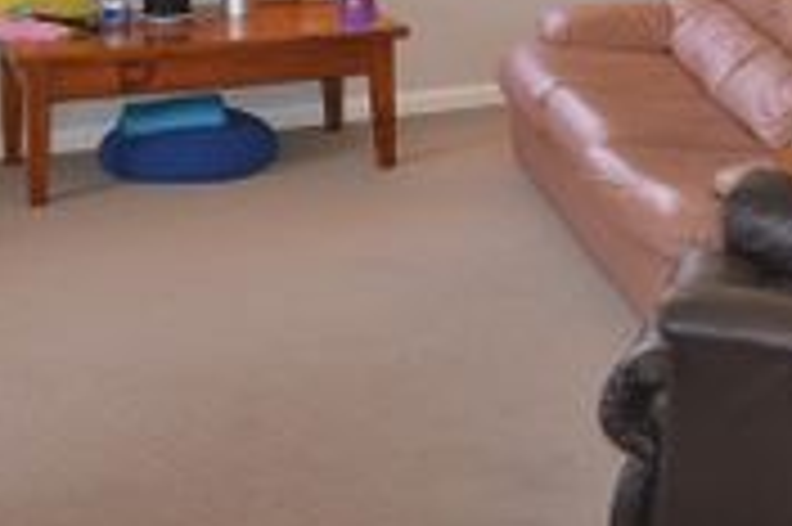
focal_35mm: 80
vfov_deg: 16.4
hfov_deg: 25.3
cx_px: 513
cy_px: -83
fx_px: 1758
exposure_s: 1/60
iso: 400
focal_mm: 20
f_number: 4
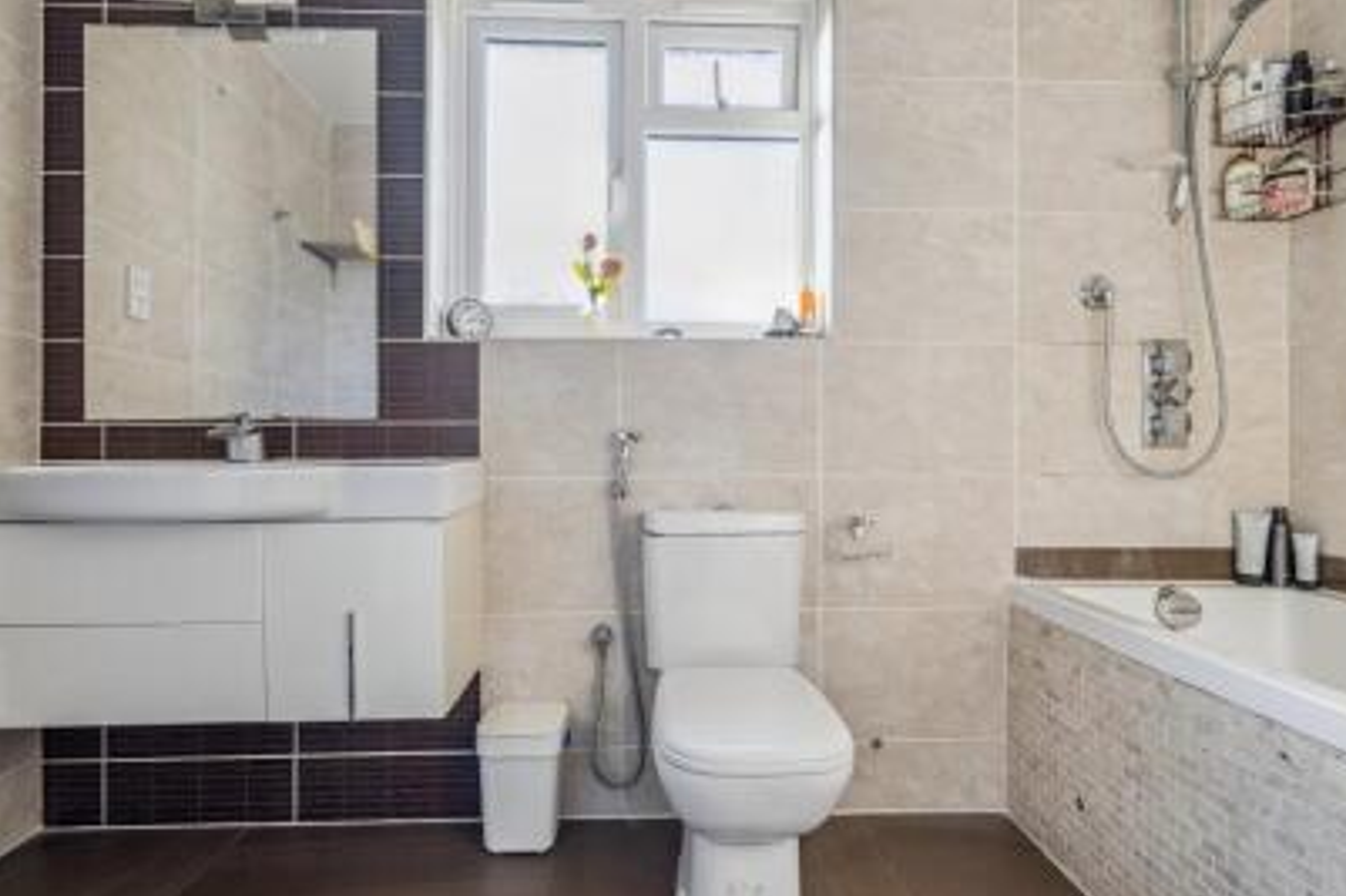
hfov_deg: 86.9
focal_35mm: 19
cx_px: 685
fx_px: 710
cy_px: 475
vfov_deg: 64.5
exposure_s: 1/5
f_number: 5.6
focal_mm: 16
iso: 320
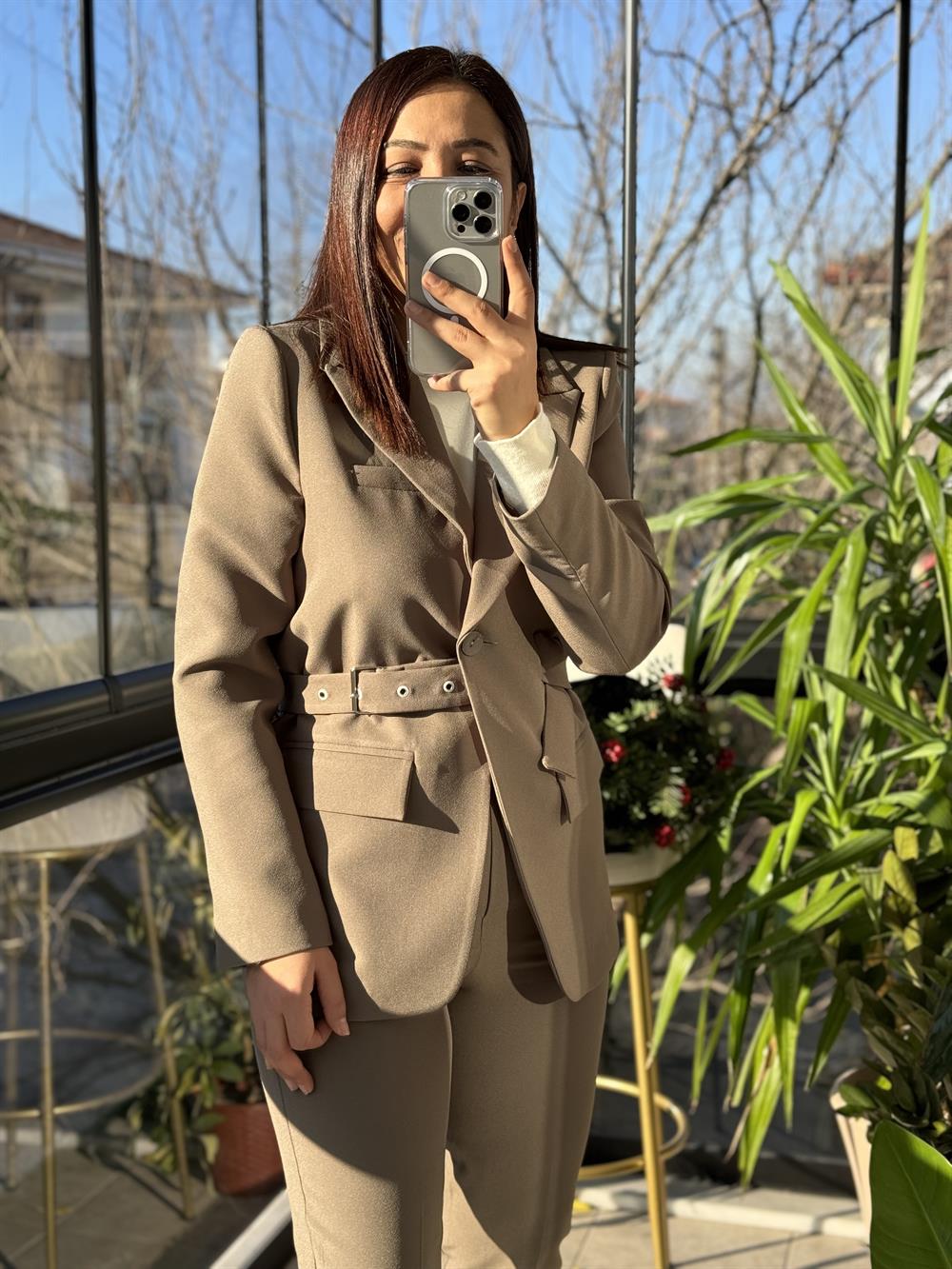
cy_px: 634
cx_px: 476
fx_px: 1760
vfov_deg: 39.7
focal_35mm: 48
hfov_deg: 30.3
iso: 64
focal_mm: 6.86
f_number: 1.78
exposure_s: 1/518
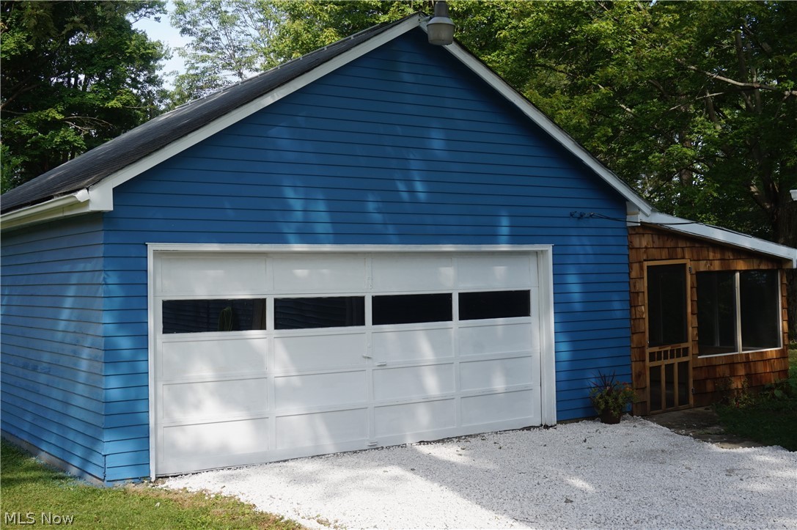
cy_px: 265
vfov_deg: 30.8
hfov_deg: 45.0
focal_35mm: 44
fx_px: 962
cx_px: 398
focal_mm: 29
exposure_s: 1/80
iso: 100
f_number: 11
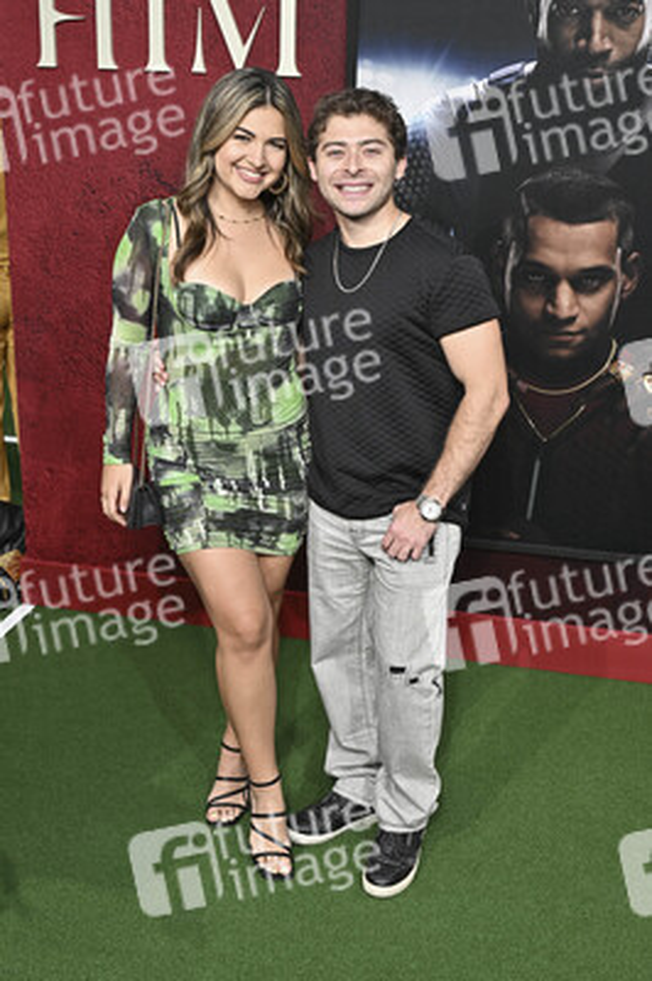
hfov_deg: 35.0
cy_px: 490
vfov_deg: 50.7
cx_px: 326
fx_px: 1034
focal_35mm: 38
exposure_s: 1/400
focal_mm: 38
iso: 320
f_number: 6.3
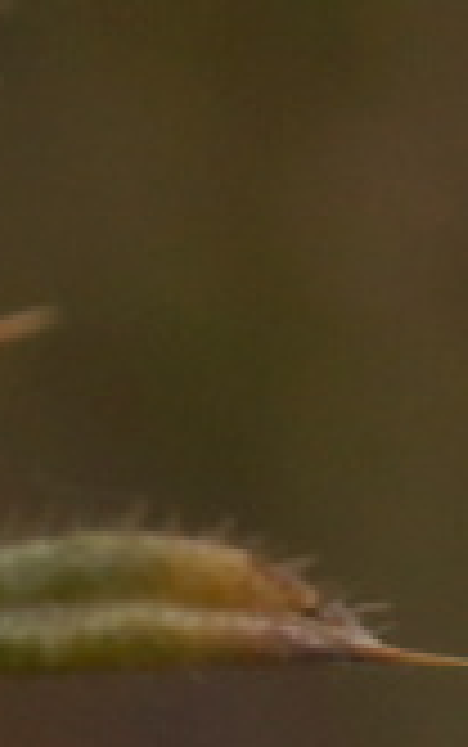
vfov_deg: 1.8
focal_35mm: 1159
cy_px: -968
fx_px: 23611
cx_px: -1274
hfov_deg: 1.1
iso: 200
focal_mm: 90
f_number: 10
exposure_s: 1/640
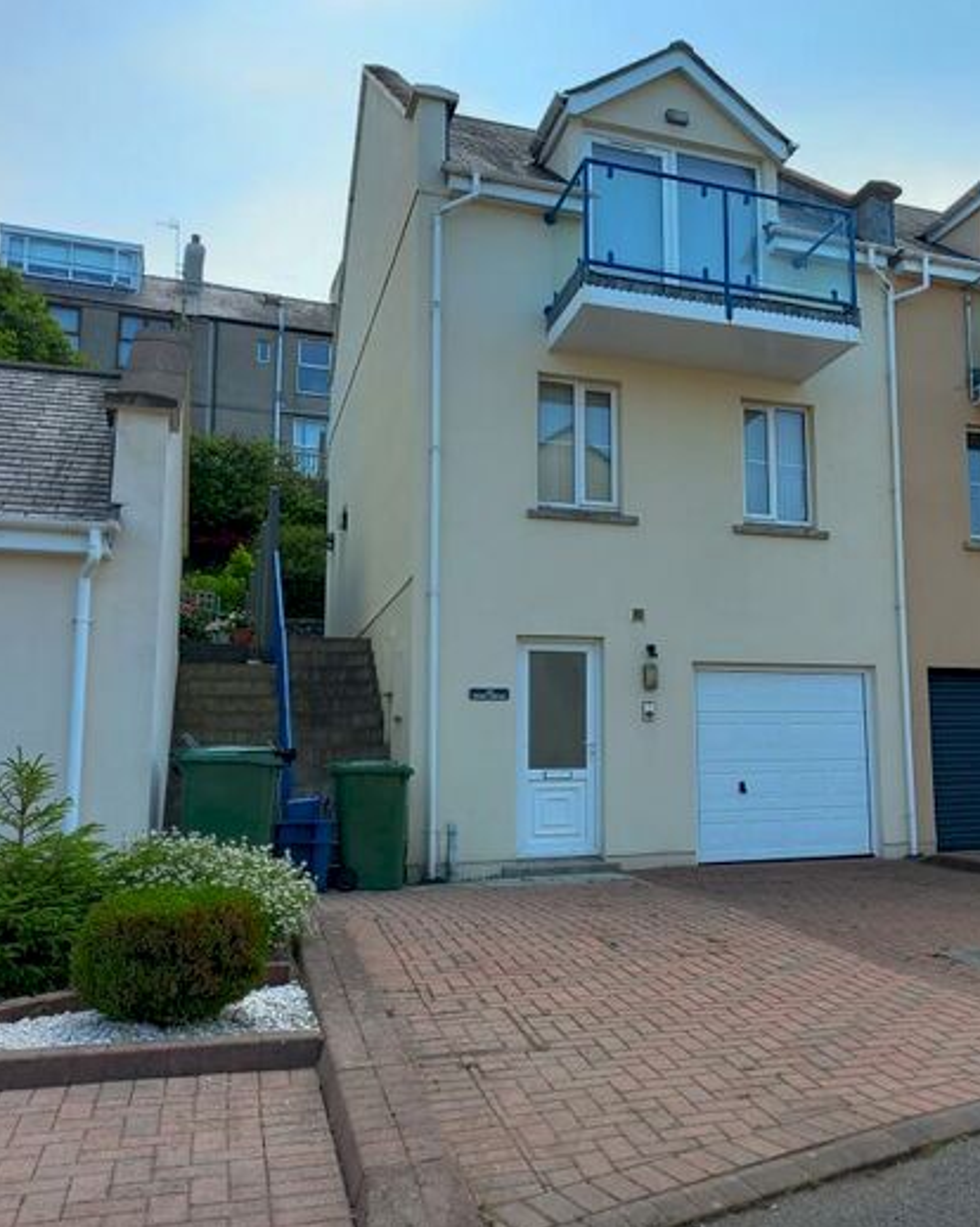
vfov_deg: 54.2
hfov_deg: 43.1
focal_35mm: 33
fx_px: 1197
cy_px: 612
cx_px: 739
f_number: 2
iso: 25
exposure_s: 1/346
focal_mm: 4.6
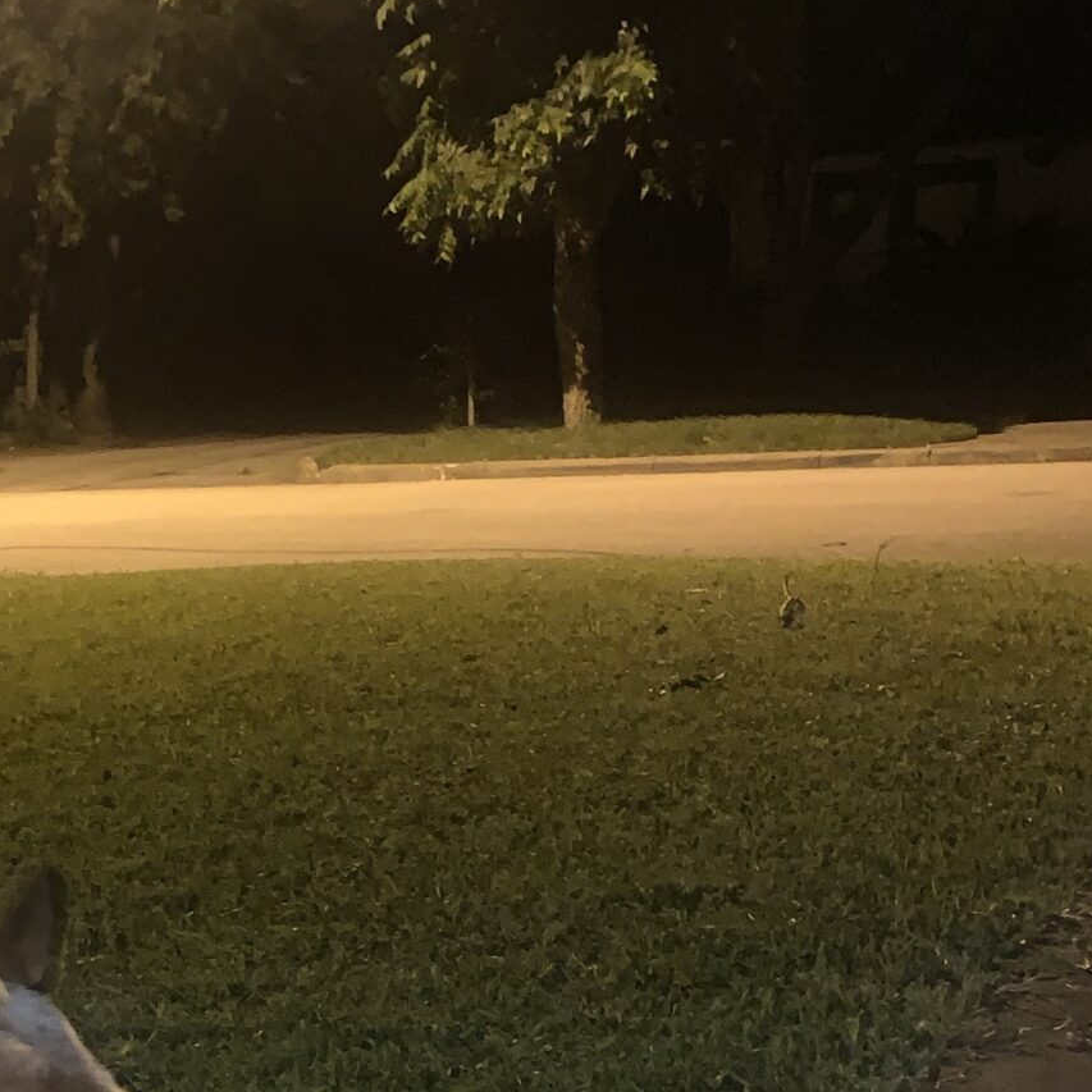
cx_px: 81
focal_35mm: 69
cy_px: 1246
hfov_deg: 24.2
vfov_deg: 23.3
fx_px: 2463
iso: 400
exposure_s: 1/4
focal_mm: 4.25
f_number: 1.8
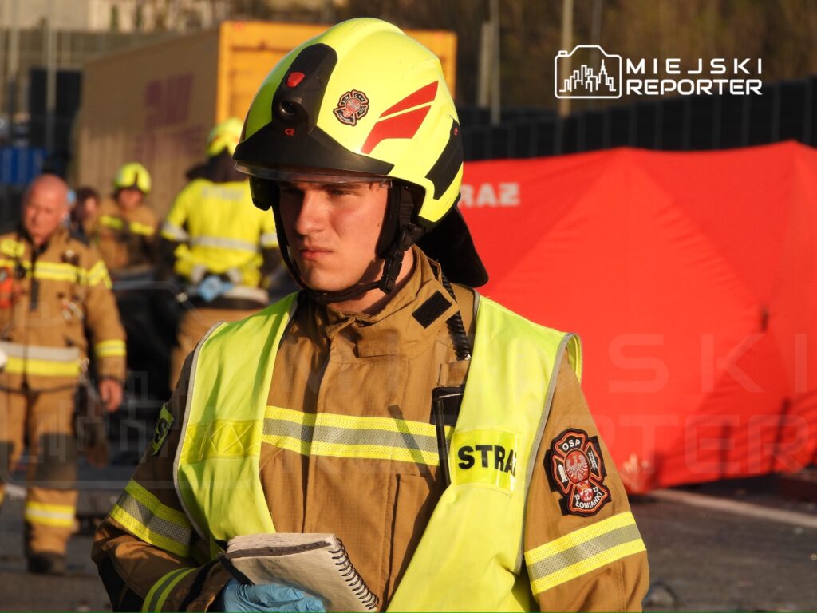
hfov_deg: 5.4
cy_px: 306
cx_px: 408
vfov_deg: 4.0
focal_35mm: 370
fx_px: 8733
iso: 100
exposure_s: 1/320
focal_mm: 66.5
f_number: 5
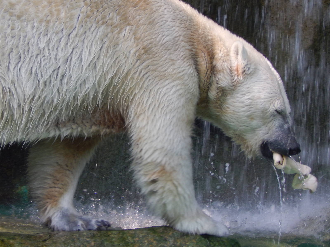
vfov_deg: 4.2
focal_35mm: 350
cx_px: 165
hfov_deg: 5.7
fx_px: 3337
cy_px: 124
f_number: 5.7
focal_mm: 62.2
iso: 125
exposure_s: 1/125
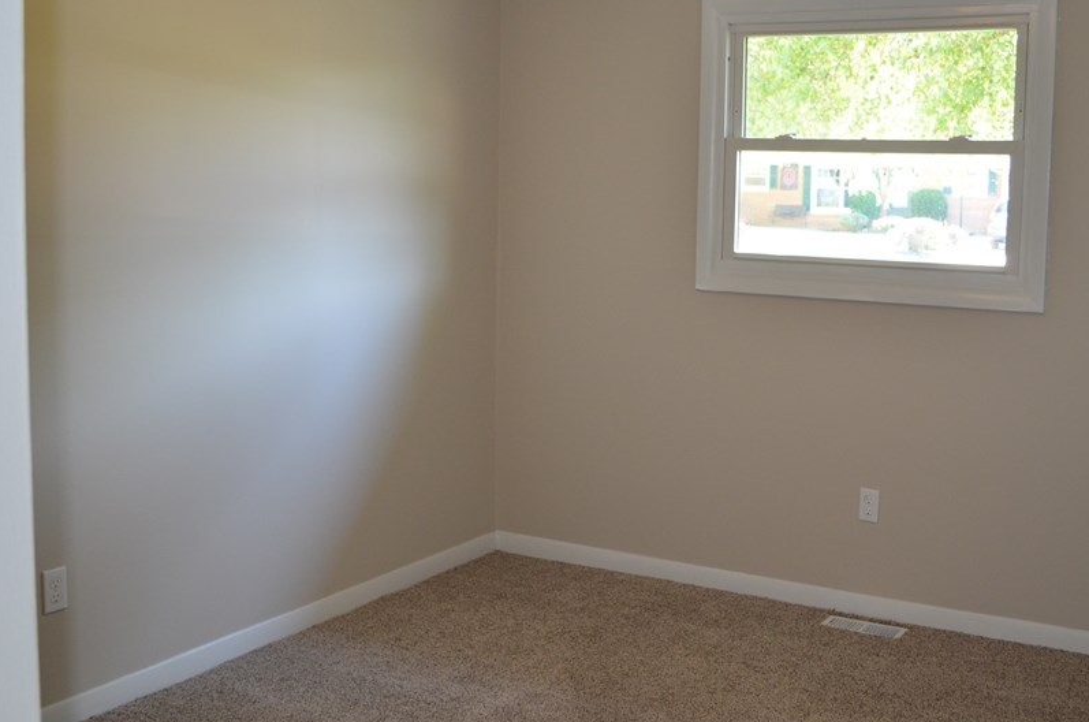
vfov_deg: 32.4
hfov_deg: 47.2
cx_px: 652
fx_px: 1238
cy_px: 285
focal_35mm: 41
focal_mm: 20
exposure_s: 1/60
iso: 640
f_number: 3.8
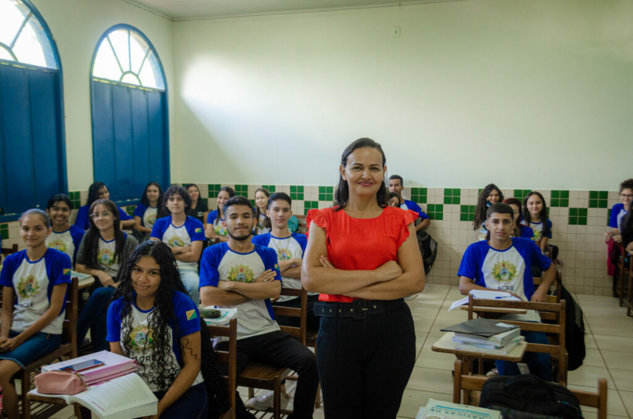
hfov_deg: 57.3
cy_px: 210
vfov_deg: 39.8
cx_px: 316
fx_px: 579
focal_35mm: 33
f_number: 4
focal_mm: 22
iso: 500
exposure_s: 1/60
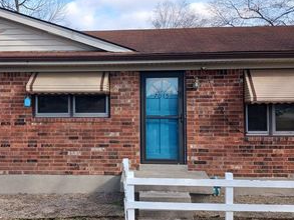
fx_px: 391
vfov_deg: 31.5
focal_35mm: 46
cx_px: 114
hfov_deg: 41.0
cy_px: 110
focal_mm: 4
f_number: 1.8
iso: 20
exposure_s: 1/193
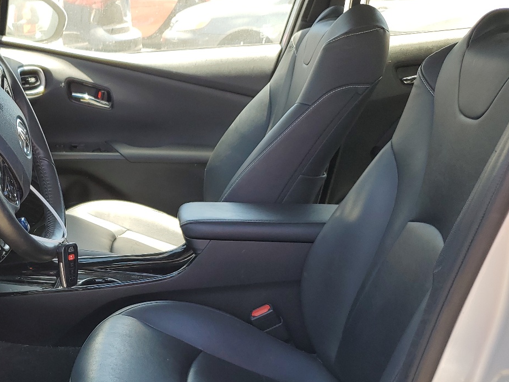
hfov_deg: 40.7
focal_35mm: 45
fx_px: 662
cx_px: 118
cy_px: 291
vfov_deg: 31.6
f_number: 1.5
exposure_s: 1/227
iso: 50
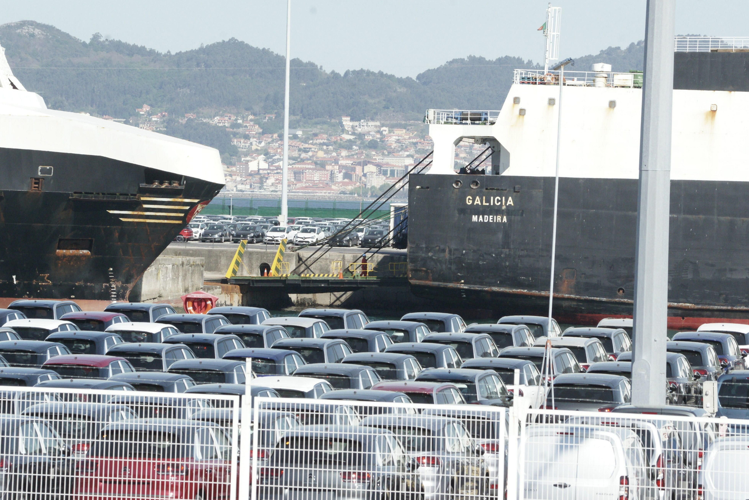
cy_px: 250
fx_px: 4225
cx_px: 354
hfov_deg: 10.1
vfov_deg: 6.8
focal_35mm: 203
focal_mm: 180
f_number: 13
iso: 1600
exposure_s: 1/1250
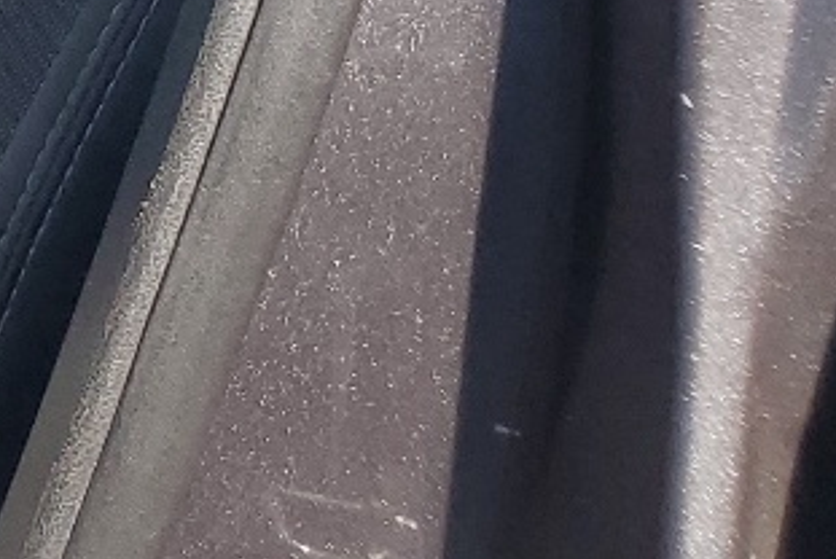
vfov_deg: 9.4
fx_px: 3231
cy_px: -494
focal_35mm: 139
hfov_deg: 11.9
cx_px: -1175
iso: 50
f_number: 1.5
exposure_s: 1/833
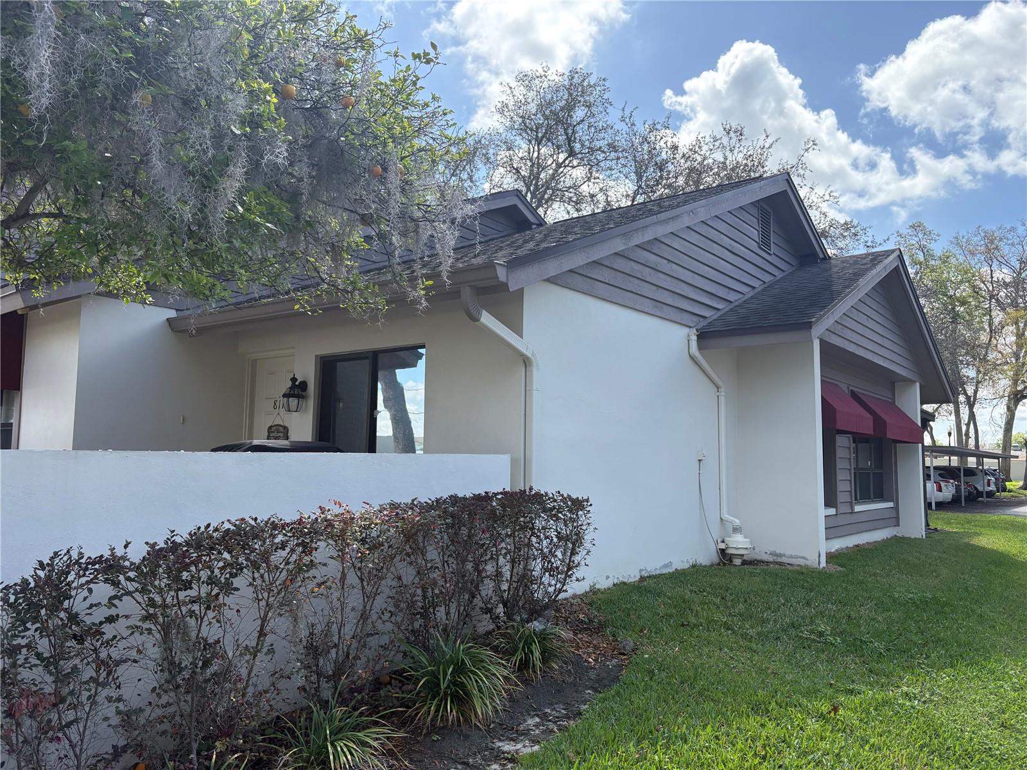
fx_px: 771
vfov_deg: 53.1
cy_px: 385
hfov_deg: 67.3
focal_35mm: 26
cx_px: 514
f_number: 1.6
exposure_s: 1/2141
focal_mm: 5.96
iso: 64
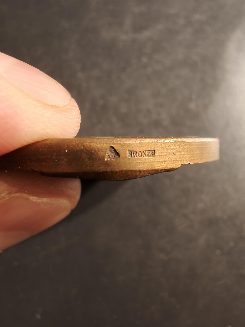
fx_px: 217
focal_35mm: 23
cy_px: 164
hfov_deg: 58.9
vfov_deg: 73.9
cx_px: 122
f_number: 2
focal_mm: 2.32
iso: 250
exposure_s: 1/50
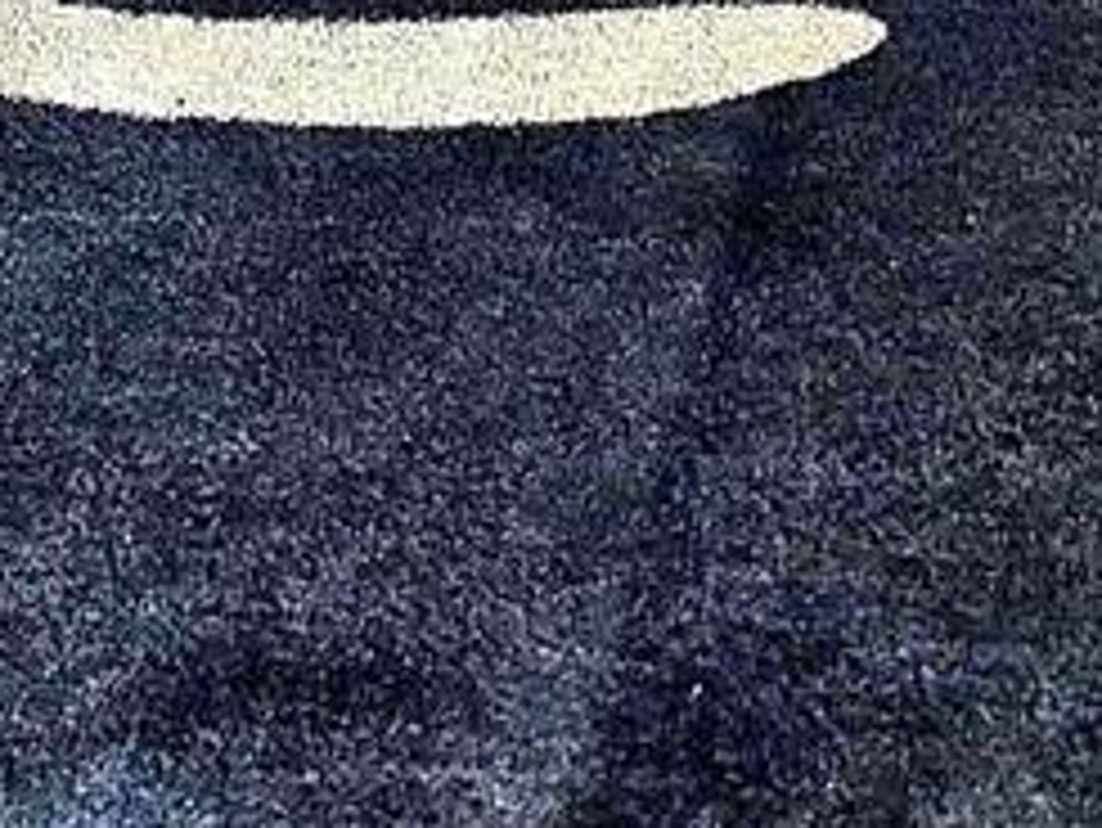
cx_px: 1340
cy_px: -1814
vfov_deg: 10.5
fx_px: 2707
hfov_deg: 21.3
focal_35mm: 85
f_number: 2.2
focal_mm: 2.2
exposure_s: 1/60.2
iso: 64
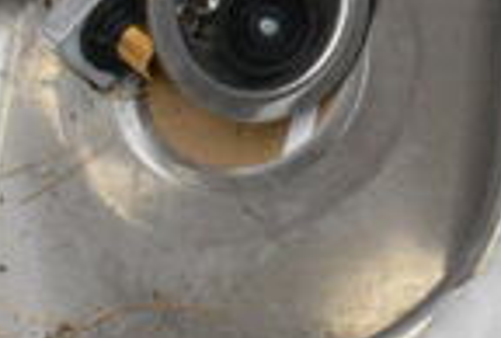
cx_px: 1047
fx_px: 2389
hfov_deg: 10.8
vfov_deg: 8.0
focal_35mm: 171
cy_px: -129
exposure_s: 1/800
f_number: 14
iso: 6400
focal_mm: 27
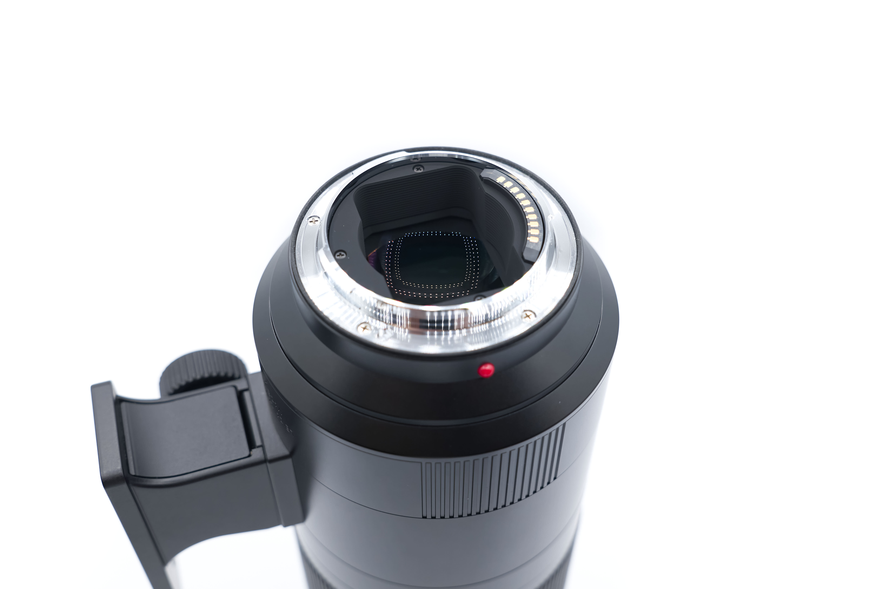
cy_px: 294
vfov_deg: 32.6
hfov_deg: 47.4
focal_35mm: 41
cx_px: 442
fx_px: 1006
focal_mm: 41
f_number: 6.3
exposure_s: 1/200
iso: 500
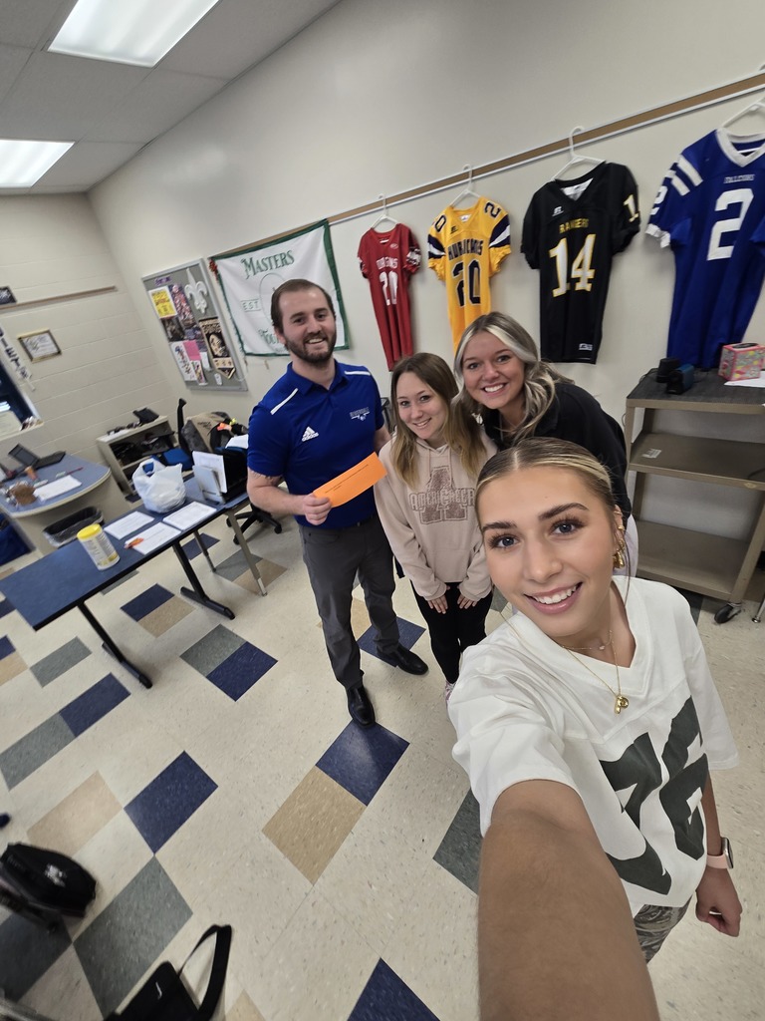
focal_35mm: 13
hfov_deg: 89.9
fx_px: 383
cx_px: 382
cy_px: 510
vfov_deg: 106.2
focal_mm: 2.2
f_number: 2.2
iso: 80
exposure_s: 1/60
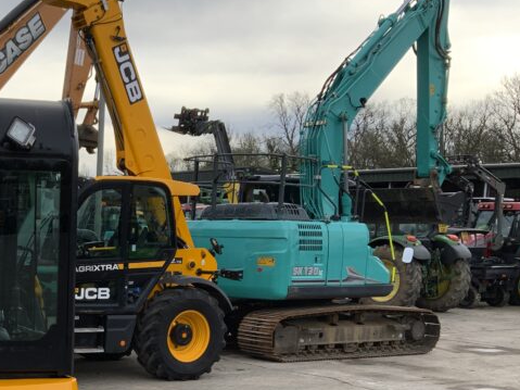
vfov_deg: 22.9
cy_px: 367
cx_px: 43
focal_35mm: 62
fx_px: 931
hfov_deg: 29.8
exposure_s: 1/749
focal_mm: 3
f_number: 1.8
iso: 16
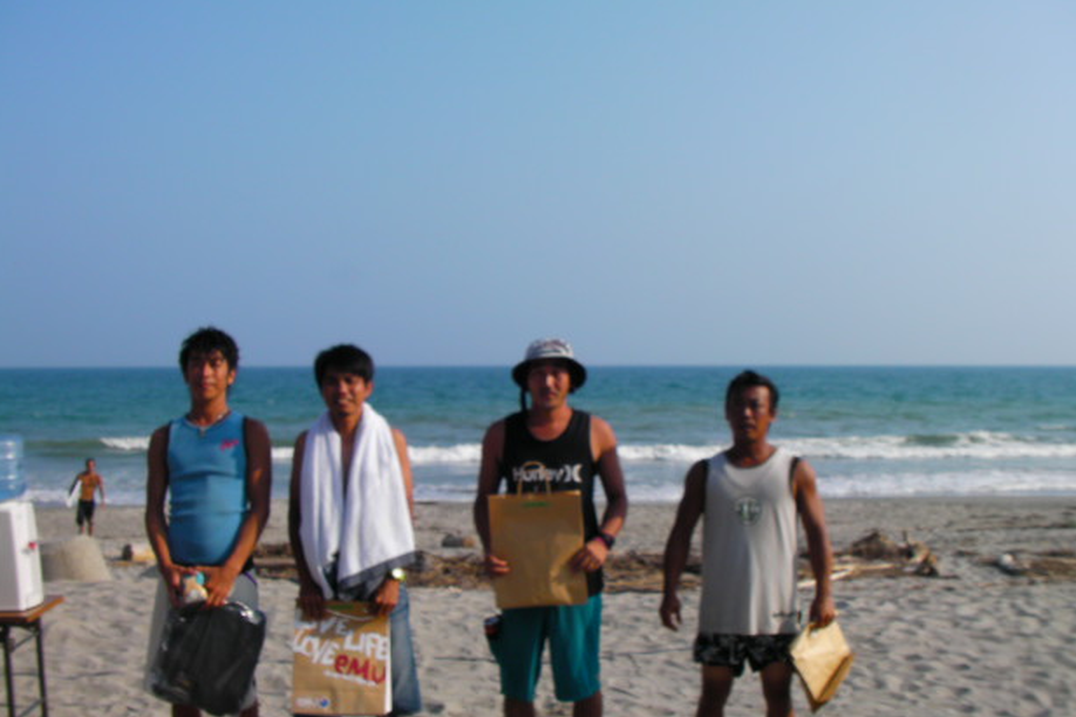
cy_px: 387
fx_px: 1225
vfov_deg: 32.6
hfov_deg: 47.4
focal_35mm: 41
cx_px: 546
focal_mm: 6.3
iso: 50
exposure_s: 1/407
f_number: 4.5
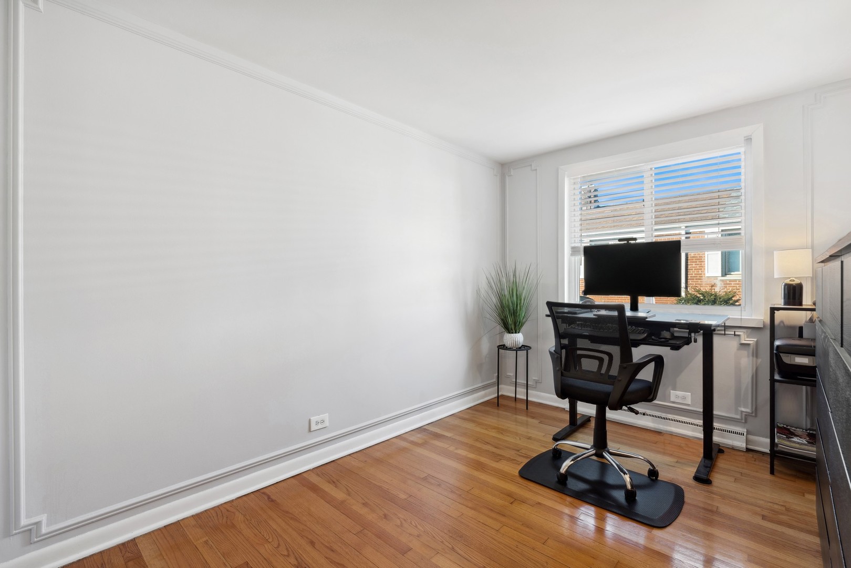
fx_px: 378
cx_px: 426
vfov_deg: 73.7
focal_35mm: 16
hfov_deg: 96.7
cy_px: 284
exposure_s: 1/6
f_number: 8
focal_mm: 16
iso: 320
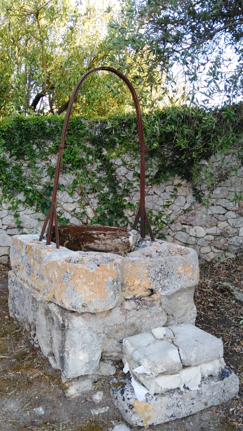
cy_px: 218
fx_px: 332
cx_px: 116
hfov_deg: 40.2
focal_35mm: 29
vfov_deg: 66.1
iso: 100
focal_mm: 3.46
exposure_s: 1/135
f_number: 2.2
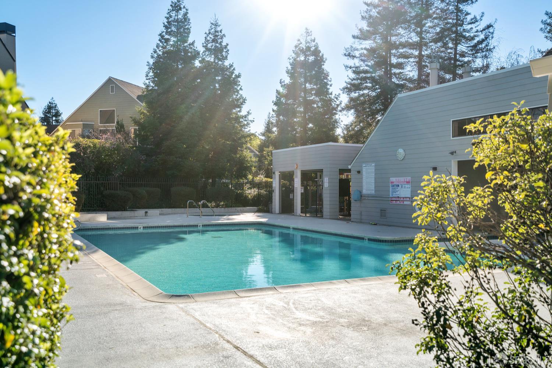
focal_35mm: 35
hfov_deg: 54.5
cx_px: 276
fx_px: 536
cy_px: 184
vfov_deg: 37.8
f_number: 5.6
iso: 400
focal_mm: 35
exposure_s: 1/1600
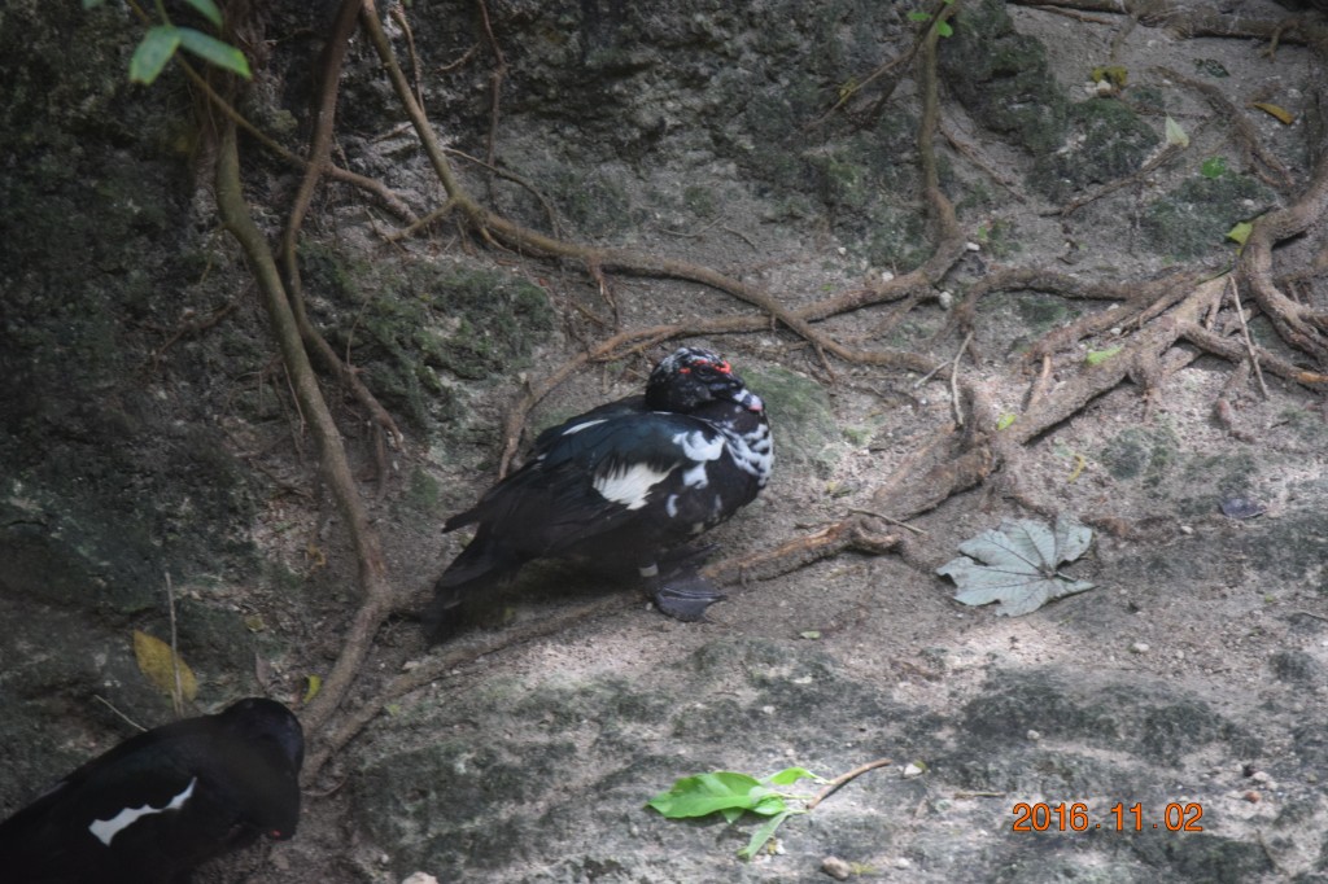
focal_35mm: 300
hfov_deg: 6.9
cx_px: 664
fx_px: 11062
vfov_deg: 4.6
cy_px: 442
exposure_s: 1/500
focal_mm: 200
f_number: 5.6
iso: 2000
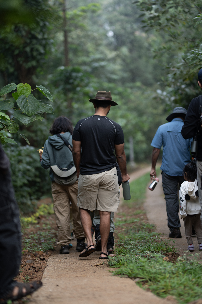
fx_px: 716
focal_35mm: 85
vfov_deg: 23.9
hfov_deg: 16.1
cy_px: 152
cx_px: 101
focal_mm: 85
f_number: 1.4
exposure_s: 1/320
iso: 200
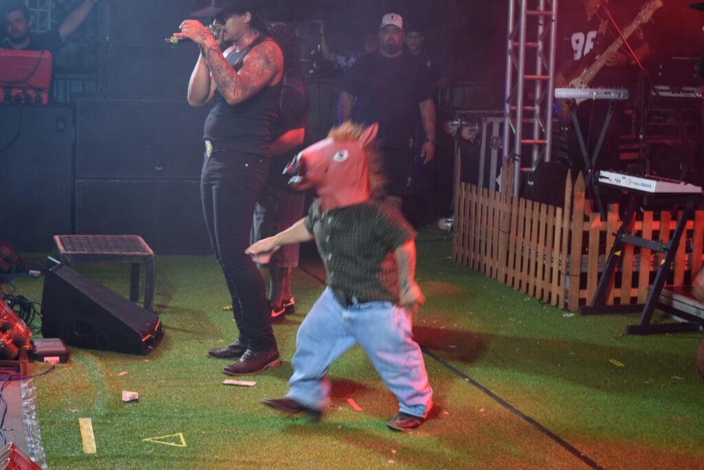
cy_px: 235
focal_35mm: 72
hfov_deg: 28.1
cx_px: 352
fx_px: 1409
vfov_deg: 19.0
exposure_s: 1/60
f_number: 4.5
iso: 450
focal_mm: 48
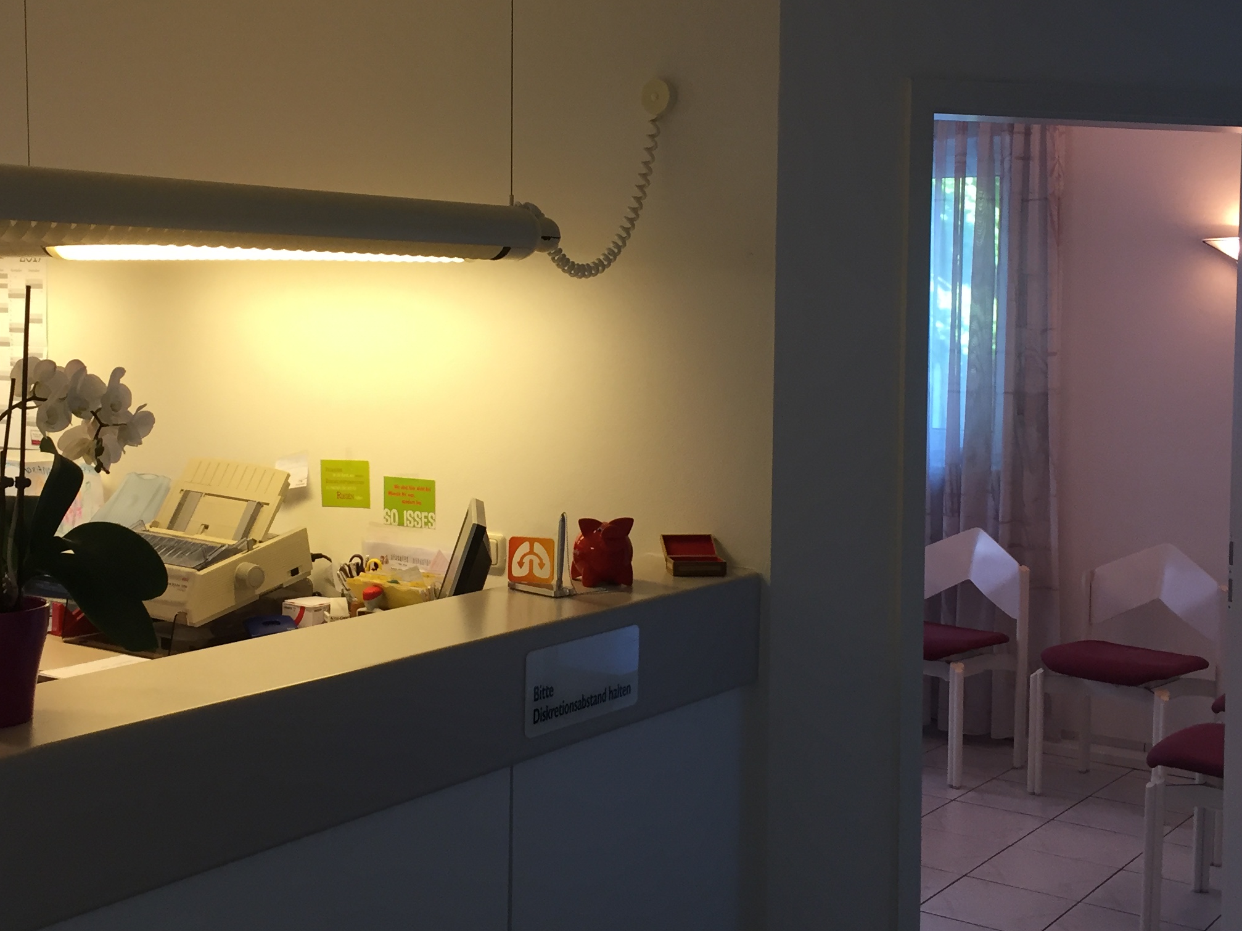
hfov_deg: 40.4
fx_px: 1686
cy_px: 395
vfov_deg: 30.8
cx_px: 624
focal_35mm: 47
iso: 40
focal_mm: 4.15
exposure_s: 1/33
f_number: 2.2
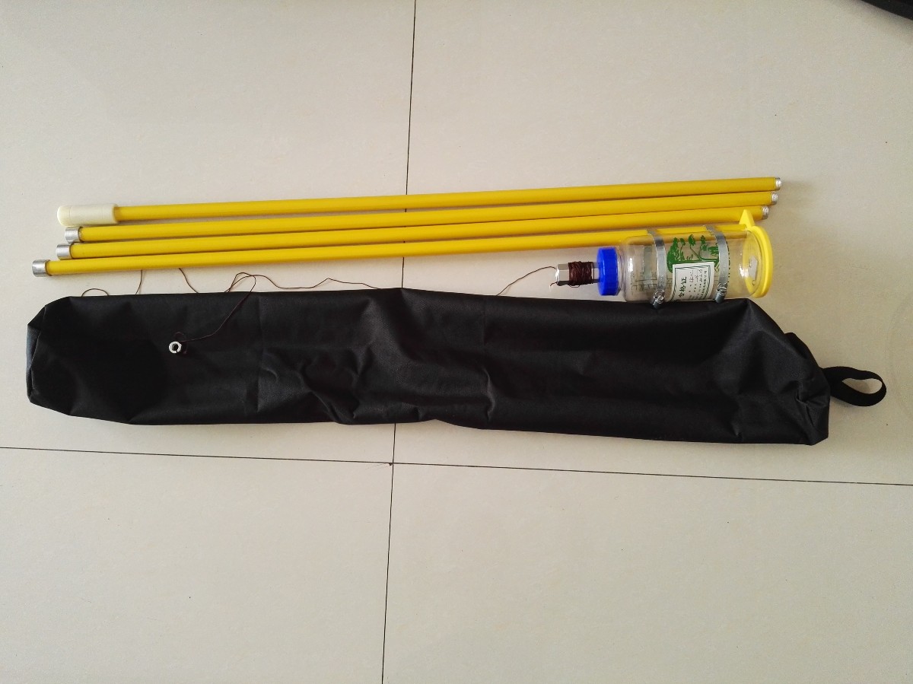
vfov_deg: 49.7
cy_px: 342
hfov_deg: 63.5
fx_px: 738
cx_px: 456
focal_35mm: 28
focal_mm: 3.83
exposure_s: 1/33.3
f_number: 2
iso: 100
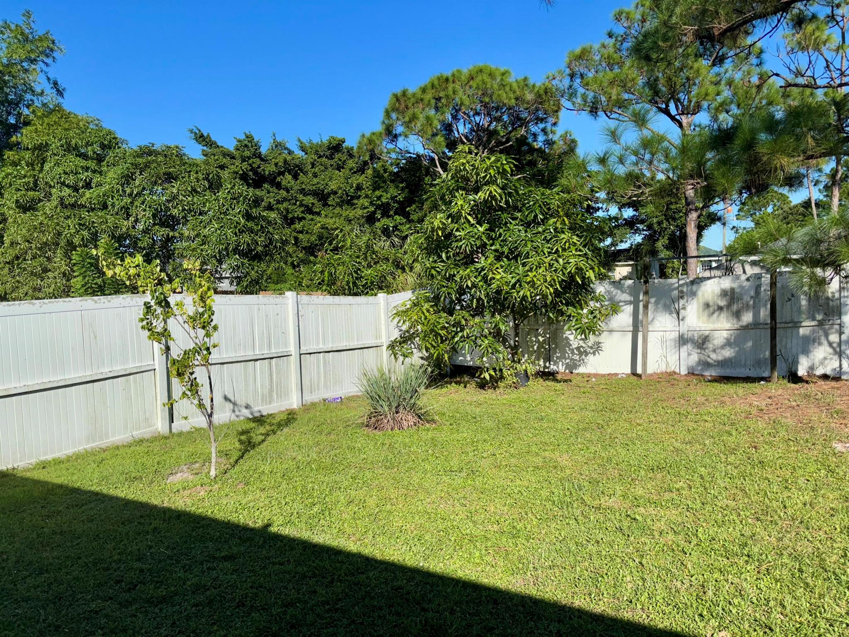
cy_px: 318
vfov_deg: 53.1
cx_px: 424
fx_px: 638
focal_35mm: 26
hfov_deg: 67.3
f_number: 1.6
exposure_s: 1/4425
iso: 32
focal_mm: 5.96
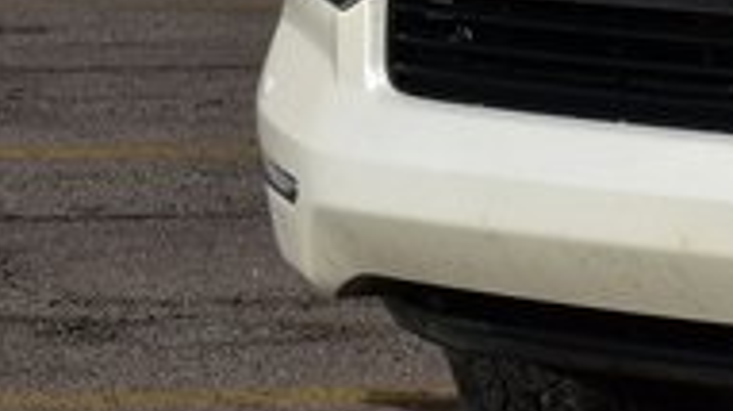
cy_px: -275
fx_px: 8194
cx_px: 1957
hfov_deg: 4.9
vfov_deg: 2.9
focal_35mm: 422
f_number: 11
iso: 220
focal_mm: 50
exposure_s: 1/500
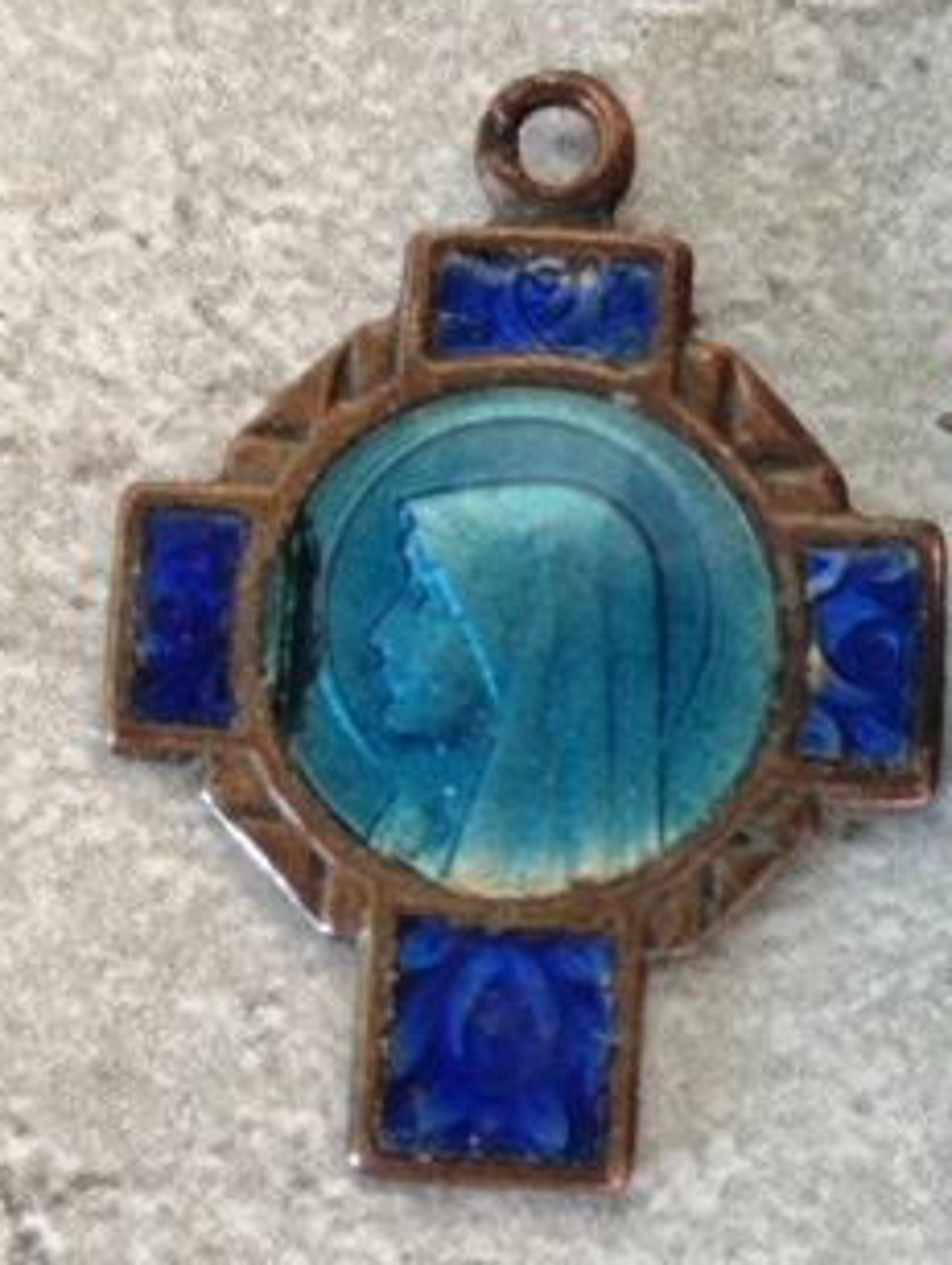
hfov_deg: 12.3
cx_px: 556
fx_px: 4428
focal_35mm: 121
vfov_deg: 16.3
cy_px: 705
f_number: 1.65
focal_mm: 6.19
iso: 500
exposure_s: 1/25
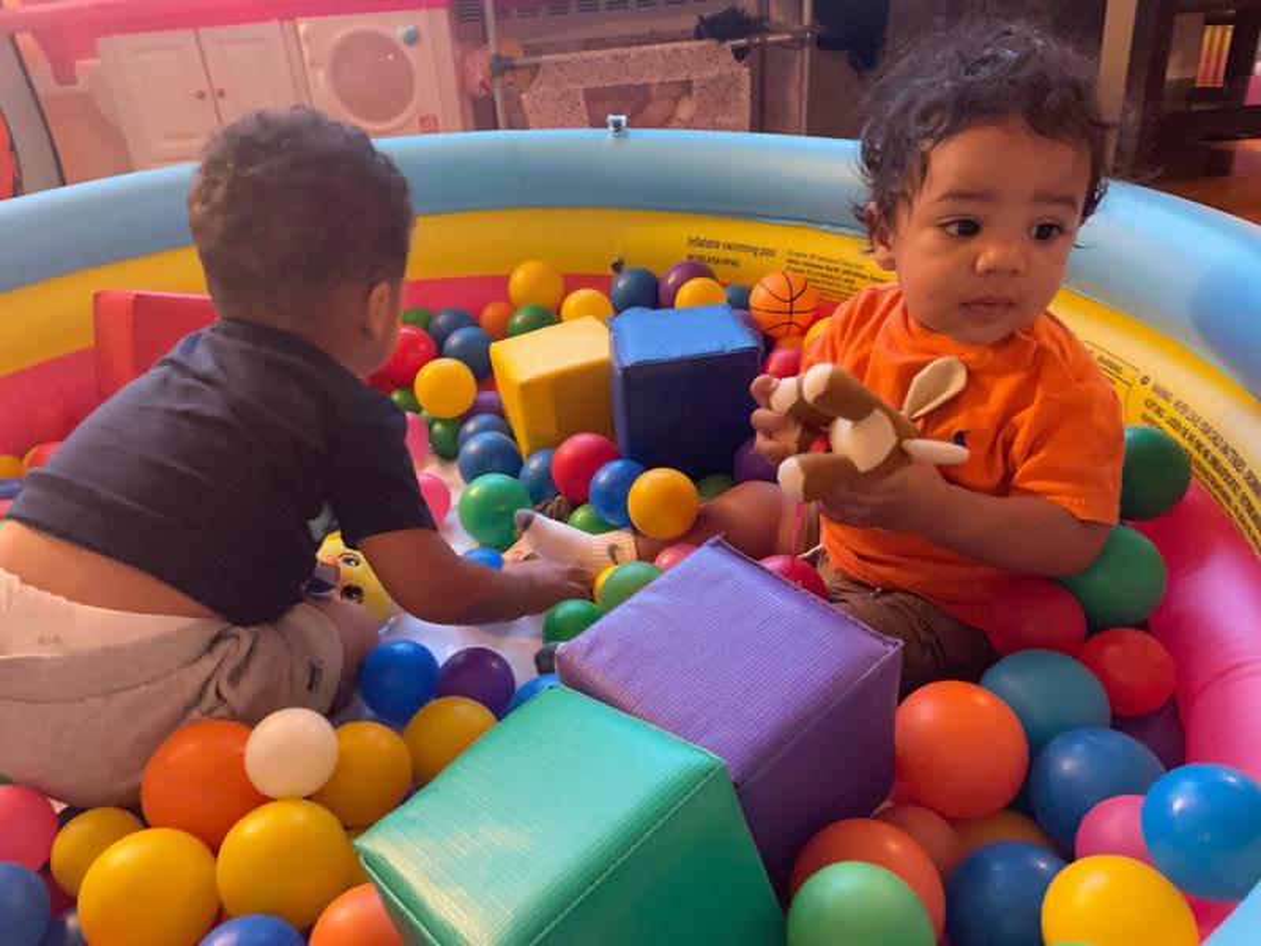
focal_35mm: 26
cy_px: 473
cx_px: 630
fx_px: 947
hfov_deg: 67.3
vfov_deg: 53.1
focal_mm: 4.2
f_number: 1.6
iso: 500
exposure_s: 1/40
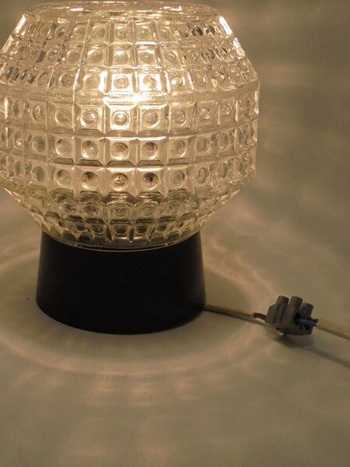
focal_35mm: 57
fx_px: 768
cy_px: 188
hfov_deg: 25.5
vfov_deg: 33.7
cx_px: 120
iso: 100
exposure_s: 1/640
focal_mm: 6.9
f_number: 4.2
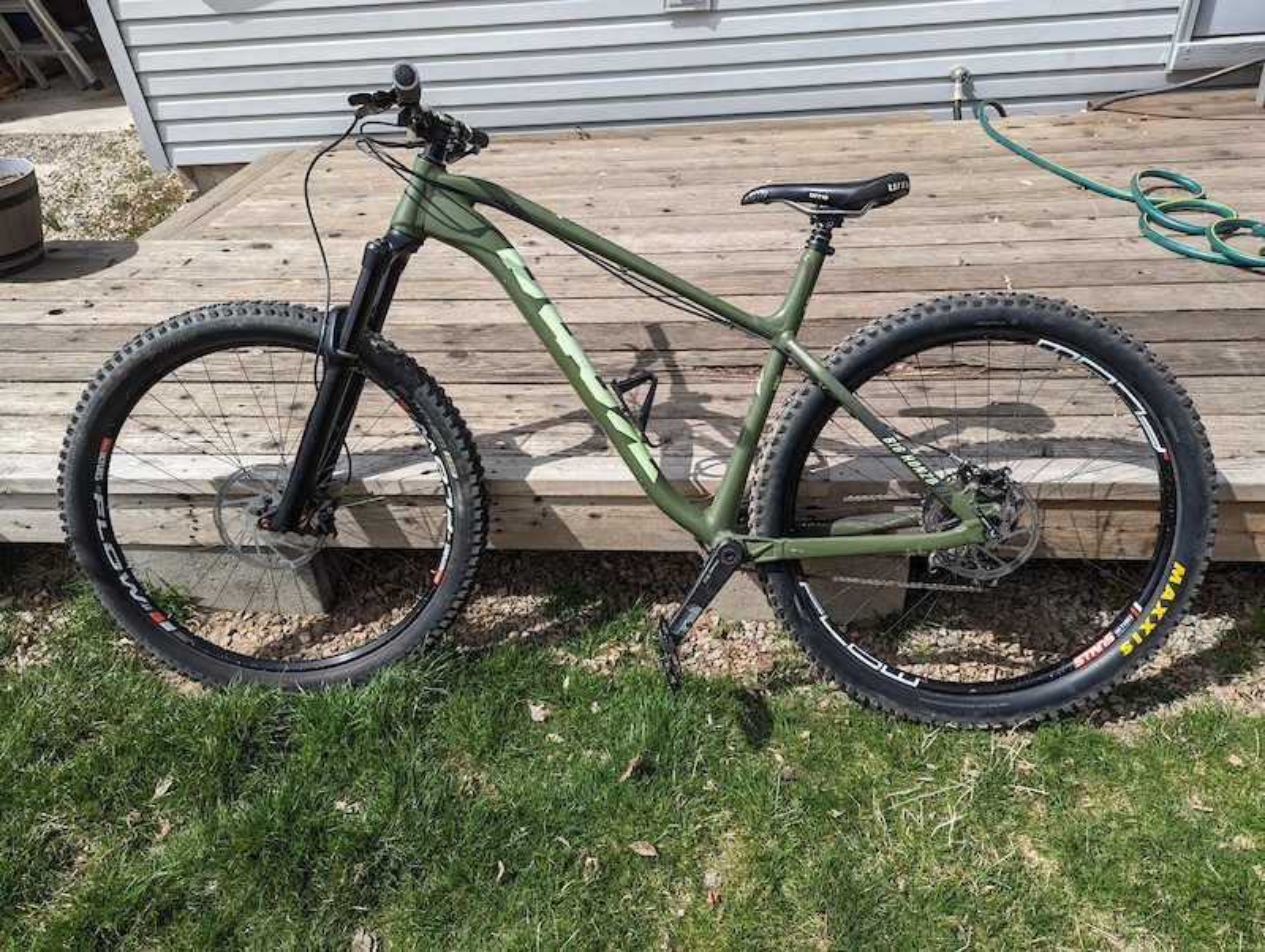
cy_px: 476
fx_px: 878
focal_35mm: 24
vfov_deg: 56.9
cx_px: 632
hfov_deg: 71.5
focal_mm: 6.81
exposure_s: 1/1664
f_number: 1.85
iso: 39
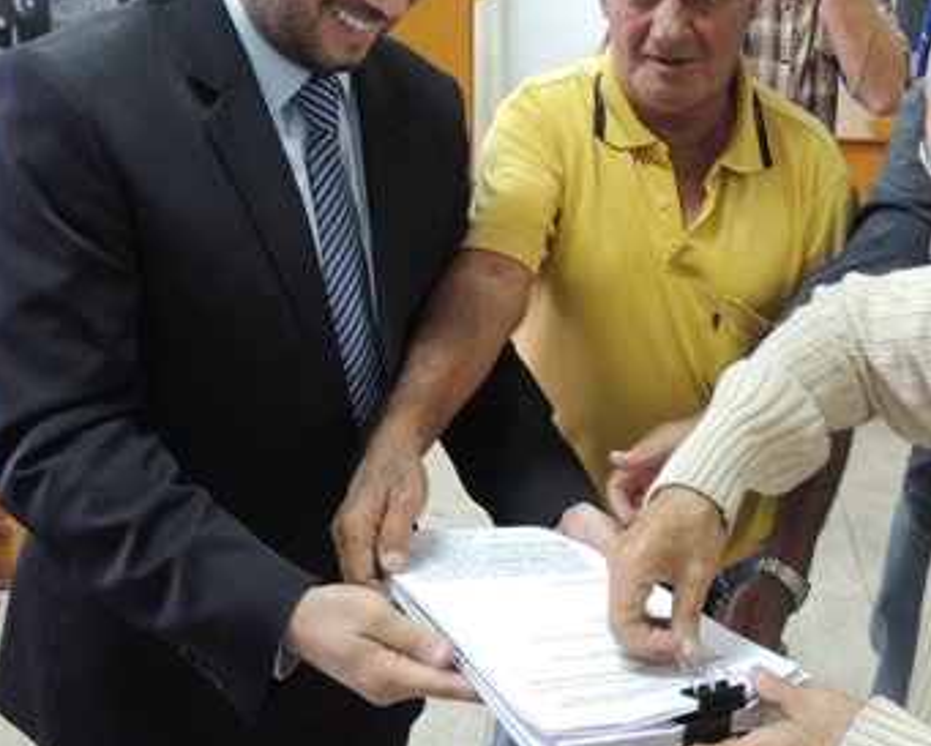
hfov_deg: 41.9
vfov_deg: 34.0
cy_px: 295
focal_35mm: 44
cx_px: 541
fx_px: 1213
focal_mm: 4.3
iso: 400
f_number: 3
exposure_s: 1/30
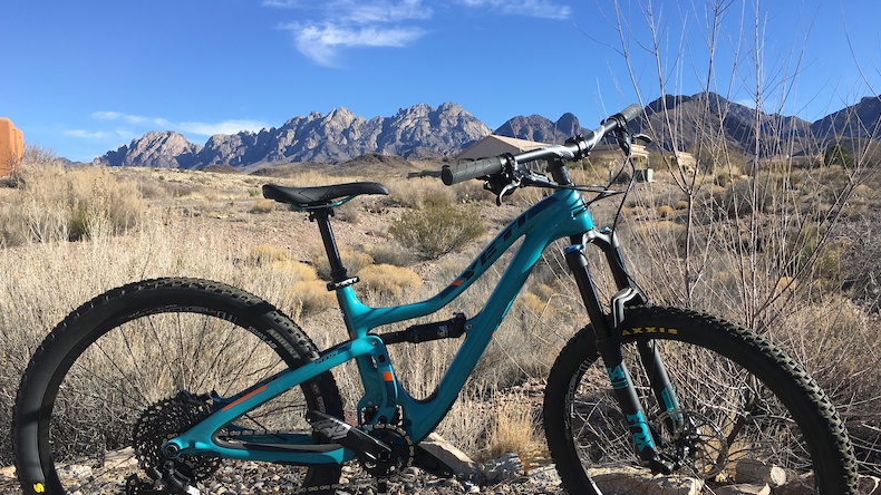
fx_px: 747
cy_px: 330
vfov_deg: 36.3
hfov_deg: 61.0
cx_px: 436
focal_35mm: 32
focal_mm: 4.15
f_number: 2.2
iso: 25
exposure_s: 1/974
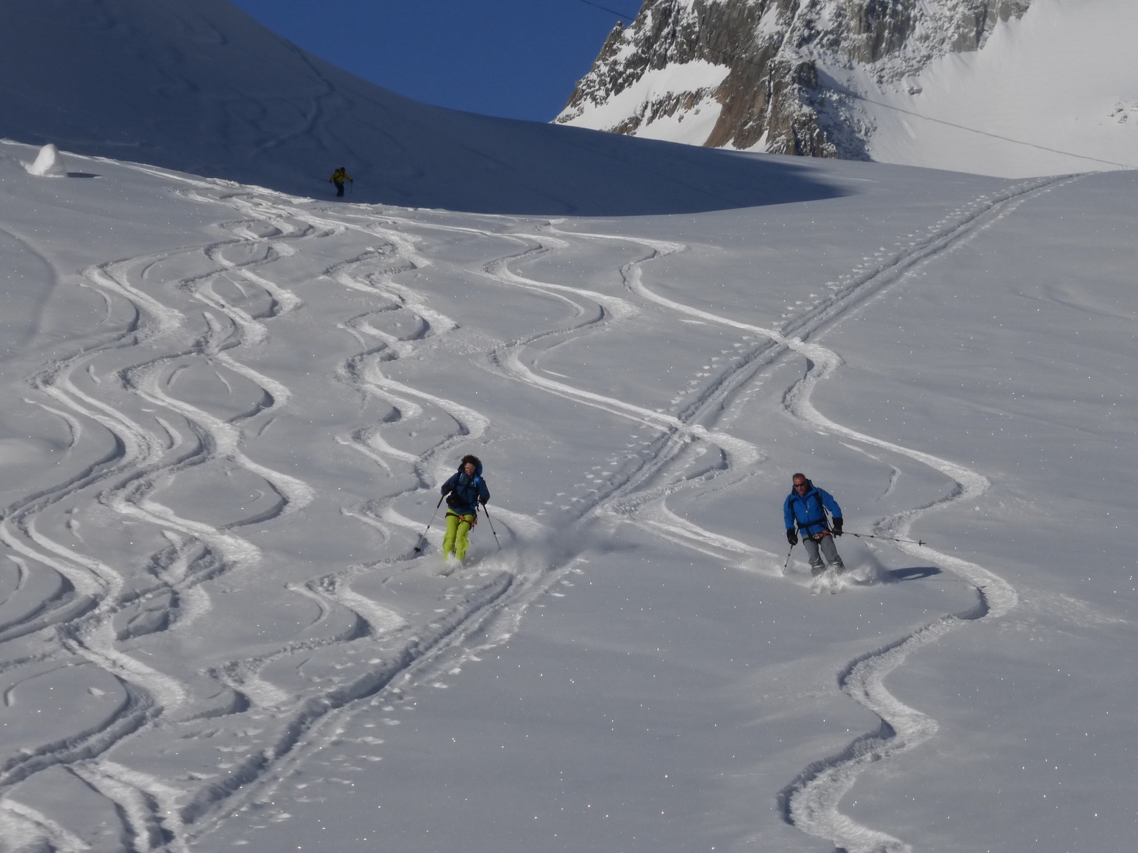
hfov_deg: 14.7
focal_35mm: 134
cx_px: 569
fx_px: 4405
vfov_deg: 11.1
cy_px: 426
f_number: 5.4
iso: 100
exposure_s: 1/1600
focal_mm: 21.8
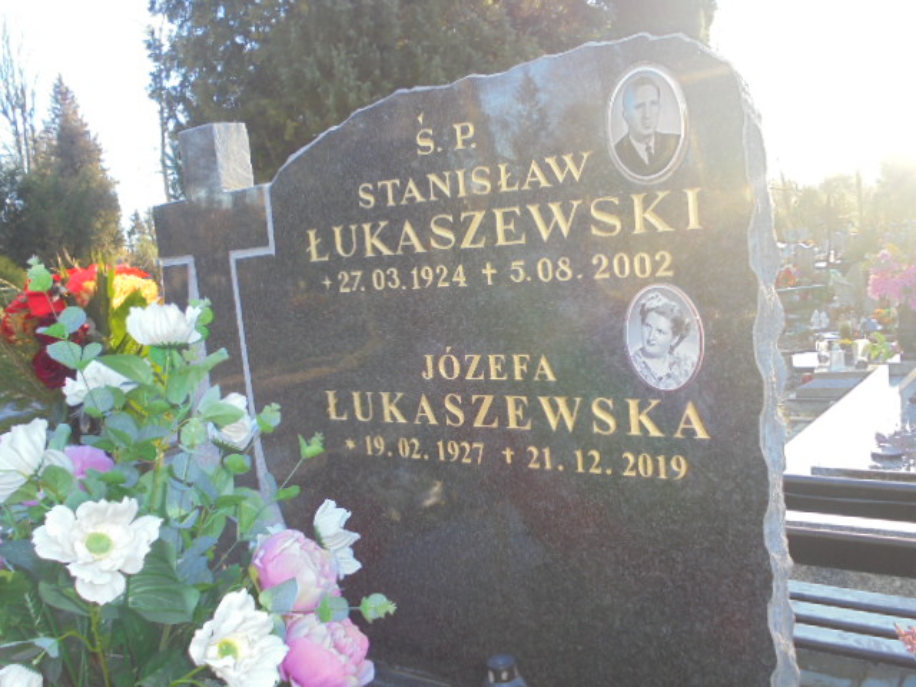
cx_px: 458
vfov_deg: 41.8
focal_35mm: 34
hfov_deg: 54.0
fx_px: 900
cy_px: 344
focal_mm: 6.1
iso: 100
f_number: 4
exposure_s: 1/50
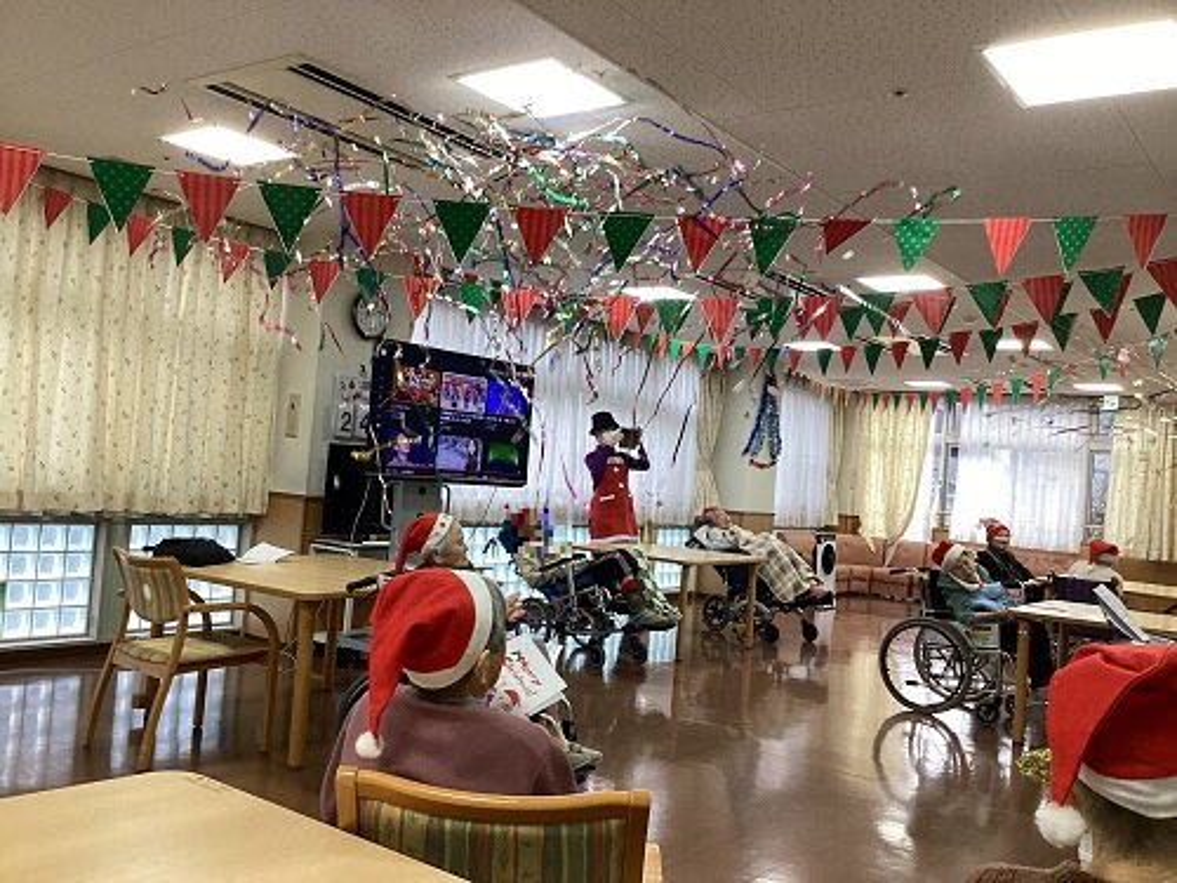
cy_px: 442
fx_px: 1054
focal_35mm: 31
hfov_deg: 58.4
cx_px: 588
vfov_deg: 45.4
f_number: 2.4
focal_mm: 3.3
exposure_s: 1/60
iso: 64
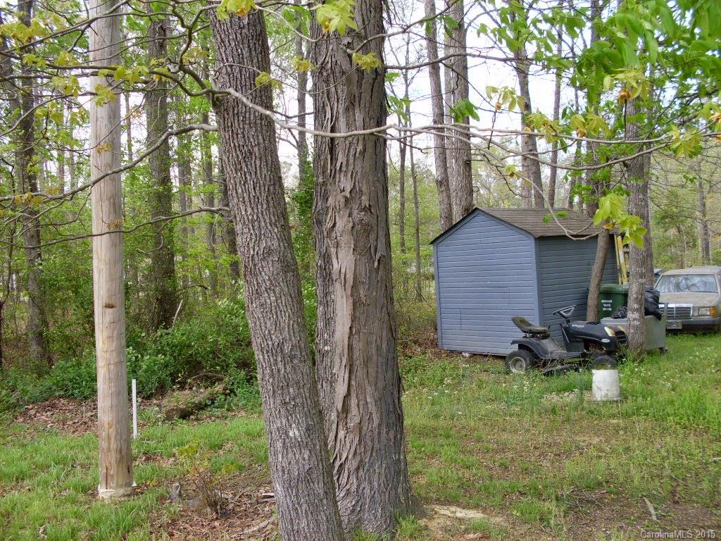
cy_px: 270
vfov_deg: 37.7
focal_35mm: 38
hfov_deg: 49.0
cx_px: 360
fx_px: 791
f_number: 2.8
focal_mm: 6.3
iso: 80
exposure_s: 1/250
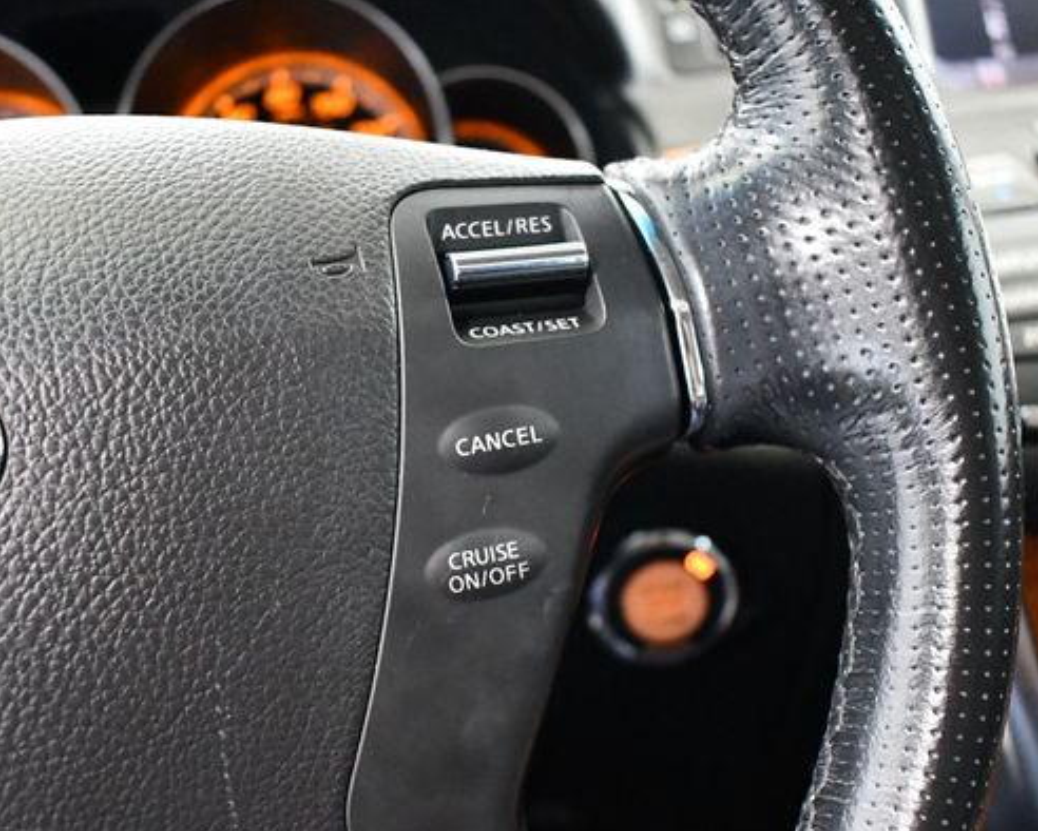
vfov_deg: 34.2
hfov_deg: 41.9
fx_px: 1352
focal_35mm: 44
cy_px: 447
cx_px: 464
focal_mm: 18
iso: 6400
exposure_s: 1/60
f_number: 3.5
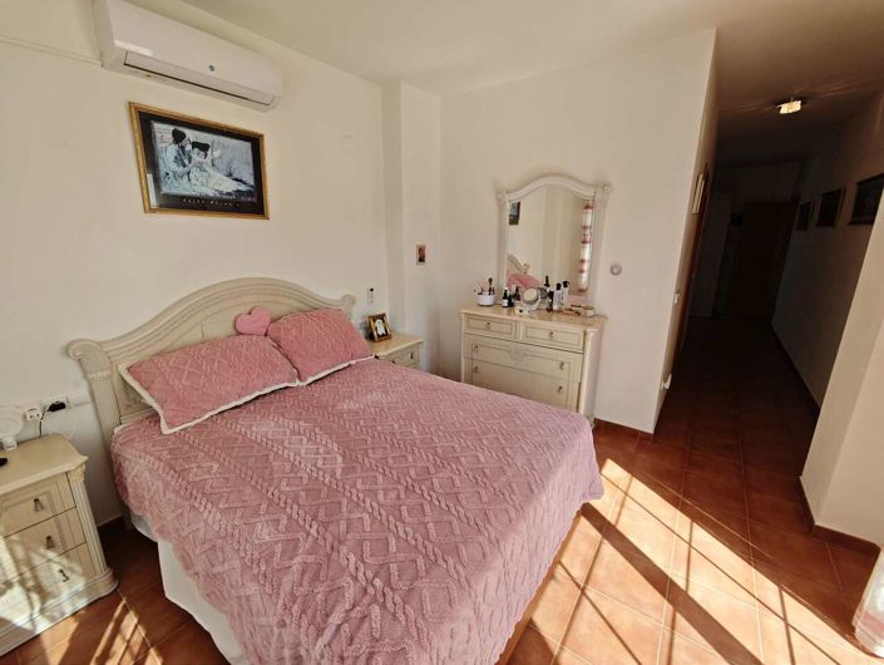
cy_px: 332
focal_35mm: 14
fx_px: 358
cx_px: 442
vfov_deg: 85.8
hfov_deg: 102.0
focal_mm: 2.16
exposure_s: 1/126
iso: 50
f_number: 2.2
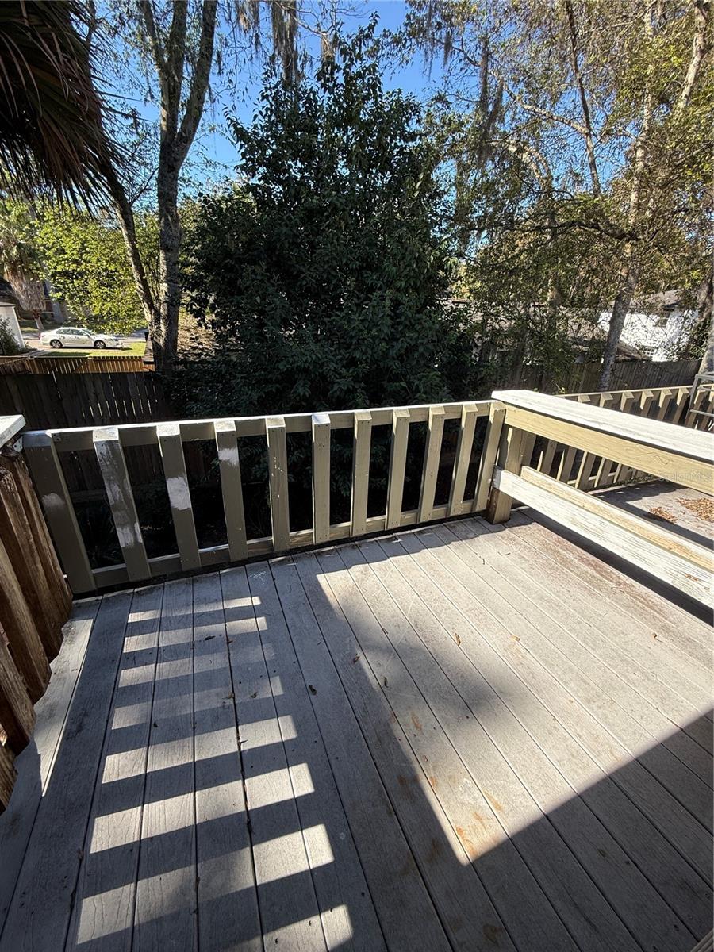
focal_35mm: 14
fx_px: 385
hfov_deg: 85.7
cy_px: 476
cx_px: 357
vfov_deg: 102.1
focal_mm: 2.22
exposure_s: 1/451
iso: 64
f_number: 2.2
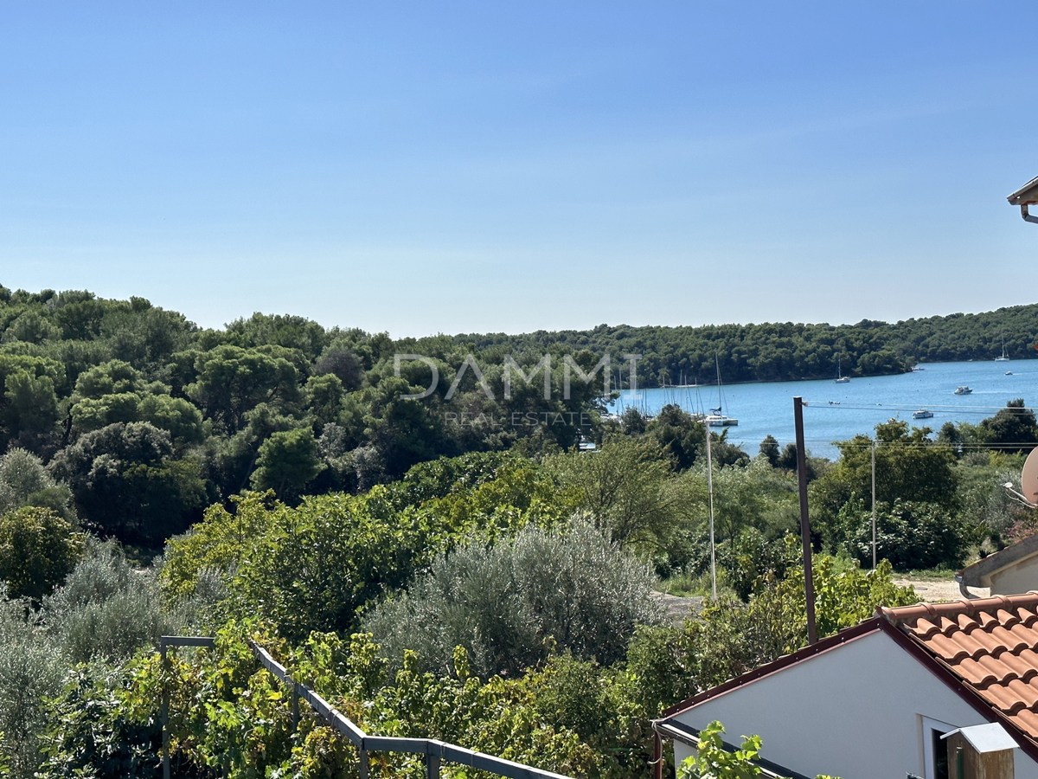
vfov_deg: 30.3
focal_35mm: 48
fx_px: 1439
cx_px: 519
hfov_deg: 39.7
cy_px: 390
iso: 64
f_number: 1.78
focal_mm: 6.86
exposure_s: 1/7634
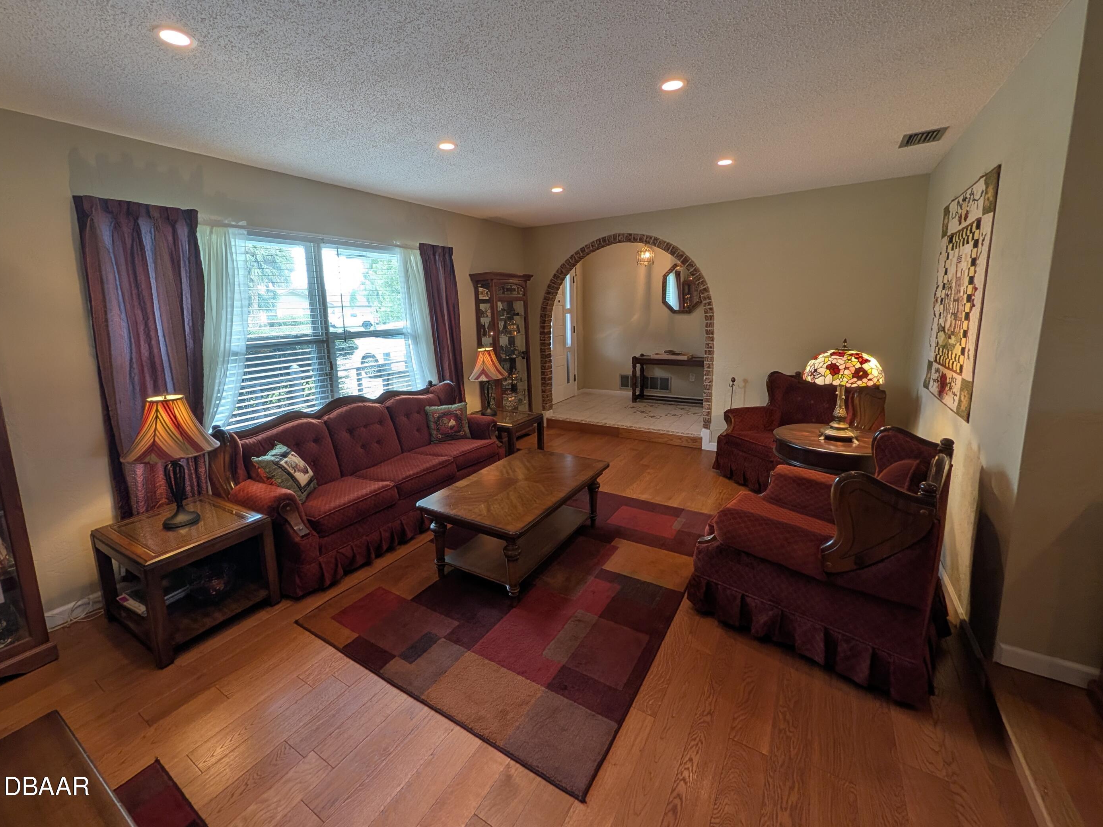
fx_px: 414
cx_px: 517
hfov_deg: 106.0
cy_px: 379
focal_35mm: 13
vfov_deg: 89.7
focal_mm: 2.02
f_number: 1.7
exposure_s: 1/60
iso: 55
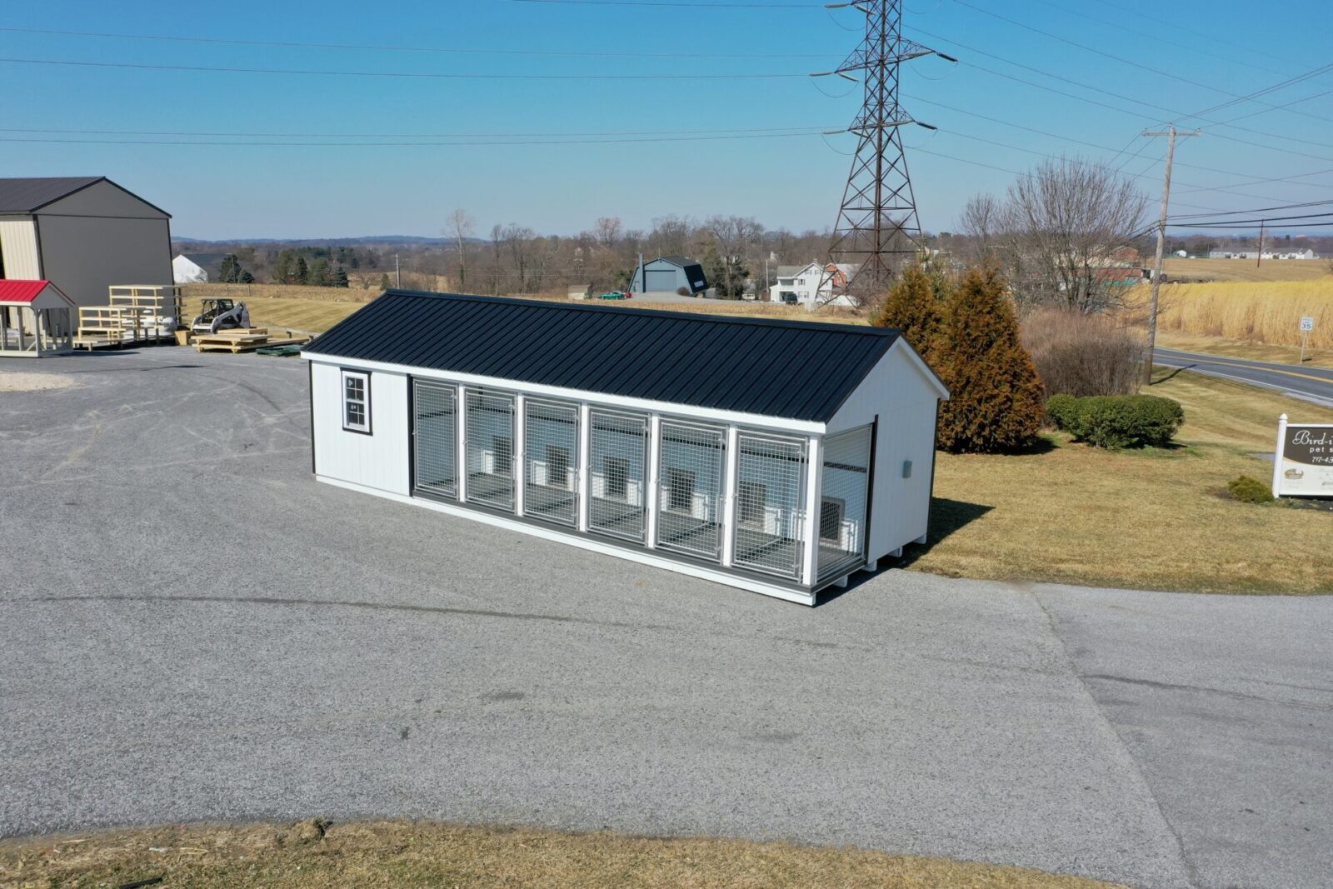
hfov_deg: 65.5
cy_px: 444
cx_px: 666
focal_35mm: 28
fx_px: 1037
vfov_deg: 46.4
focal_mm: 10.26
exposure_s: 1/500
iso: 100
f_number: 6.3
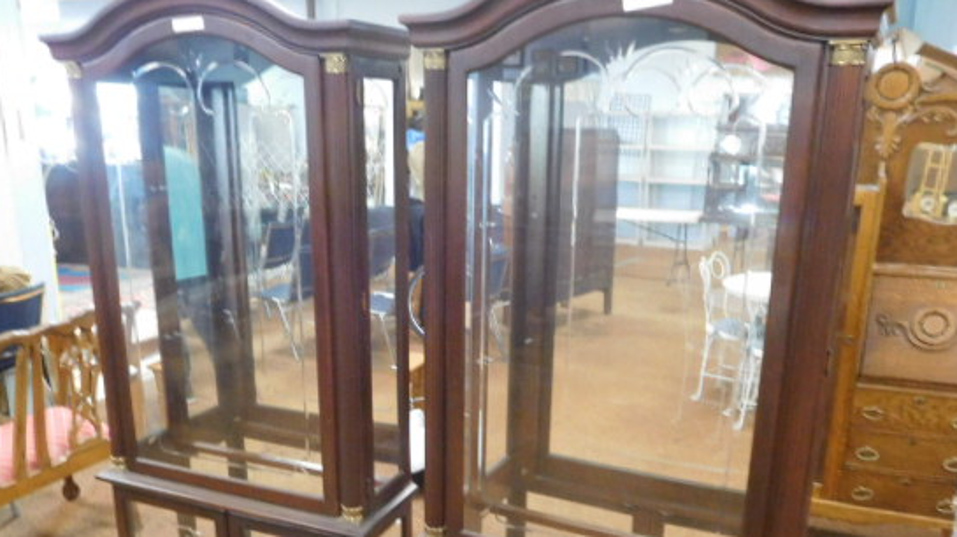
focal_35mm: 32
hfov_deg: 61.0
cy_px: 363
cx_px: 458
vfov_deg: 36.2
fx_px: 812
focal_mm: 4.5
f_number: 3.4
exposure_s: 1/8
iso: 800
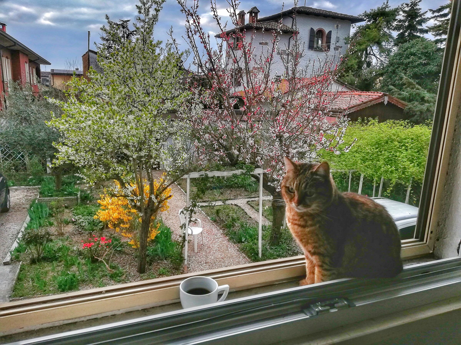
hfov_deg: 65.3
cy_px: 172
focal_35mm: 27
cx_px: 230
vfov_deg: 51.4
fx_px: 360
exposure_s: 1/120
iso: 80
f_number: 2.2
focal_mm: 3.81
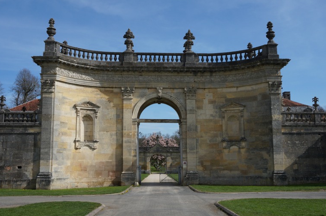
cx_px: 159
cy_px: 111
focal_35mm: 40
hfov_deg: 49.0
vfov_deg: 33.7
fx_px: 357
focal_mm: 25
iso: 200
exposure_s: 1/800
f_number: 8
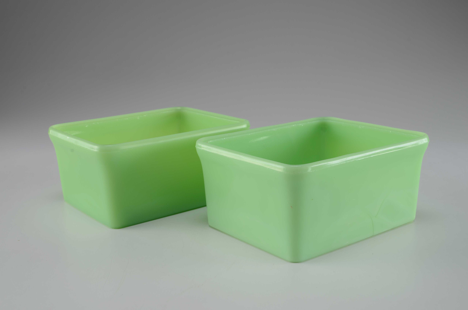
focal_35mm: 48
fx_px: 623
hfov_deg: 41.2
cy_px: 155
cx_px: 234
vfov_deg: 28.0
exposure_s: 1/80
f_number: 14
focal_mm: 32
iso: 100
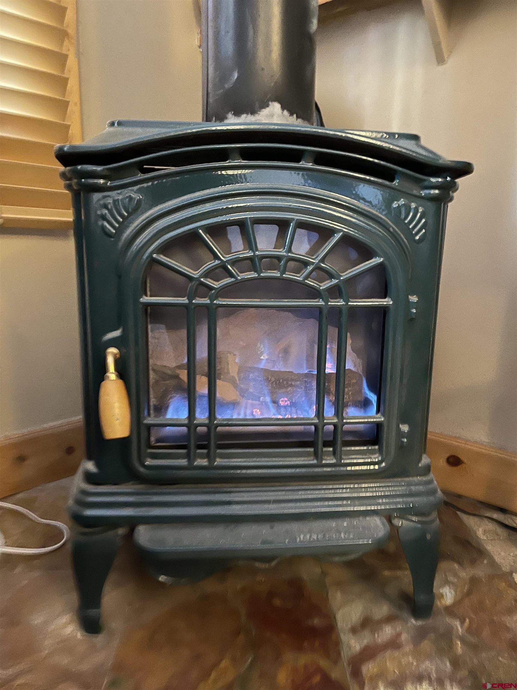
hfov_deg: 53.1
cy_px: 345
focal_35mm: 26
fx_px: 518
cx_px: 258
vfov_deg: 67.3
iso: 400
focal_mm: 4.2
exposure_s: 1/9
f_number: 1.6
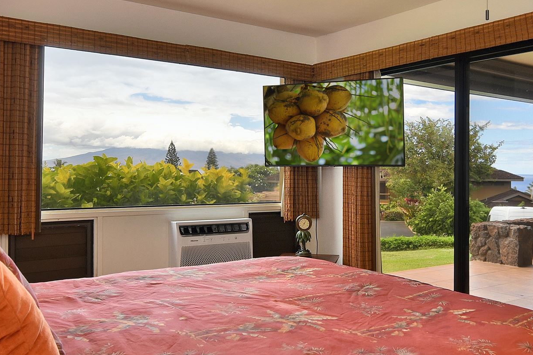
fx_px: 518
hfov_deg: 53.8
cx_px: 334
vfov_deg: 37.8
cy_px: 151
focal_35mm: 35
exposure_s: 1/60
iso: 6400
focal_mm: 14
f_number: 16
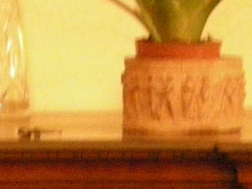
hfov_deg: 8.1
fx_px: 1740
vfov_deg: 5.8
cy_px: 534
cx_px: -113
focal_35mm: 239
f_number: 2.7
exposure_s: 1/2.2
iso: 800
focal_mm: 7.5
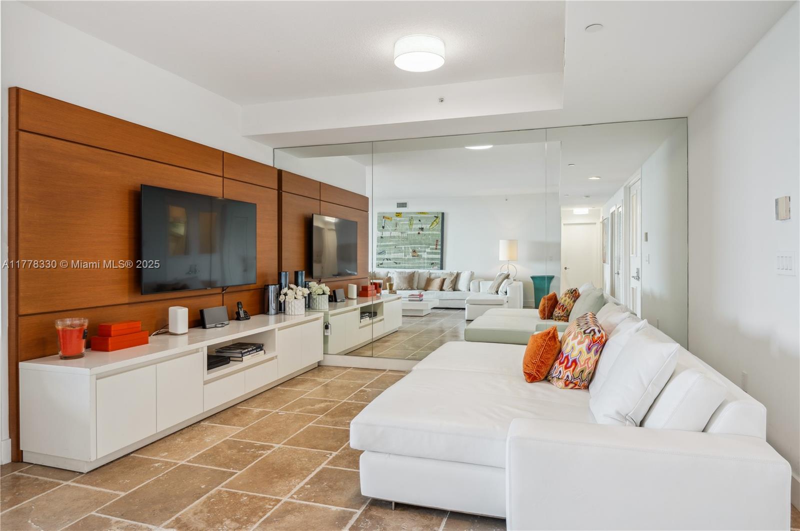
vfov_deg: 57.1
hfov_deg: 78.6
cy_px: 266
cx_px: 400
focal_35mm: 22
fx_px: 488
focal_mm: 22
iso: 250
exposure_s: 1/15
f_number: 8
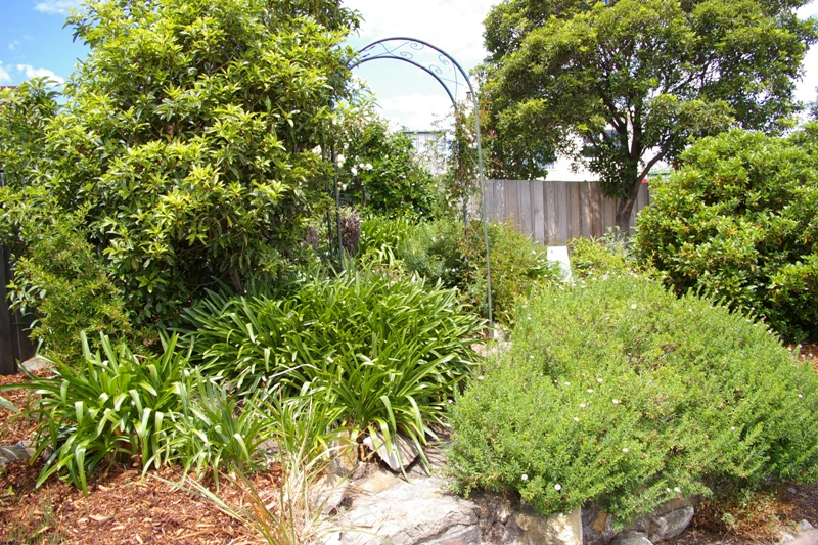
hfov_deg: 67.4
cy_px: 272
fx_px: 613
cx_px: 409
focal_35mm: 27
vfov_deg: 47.9
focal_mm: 18
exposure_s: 1/250
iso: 200
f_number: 7.1
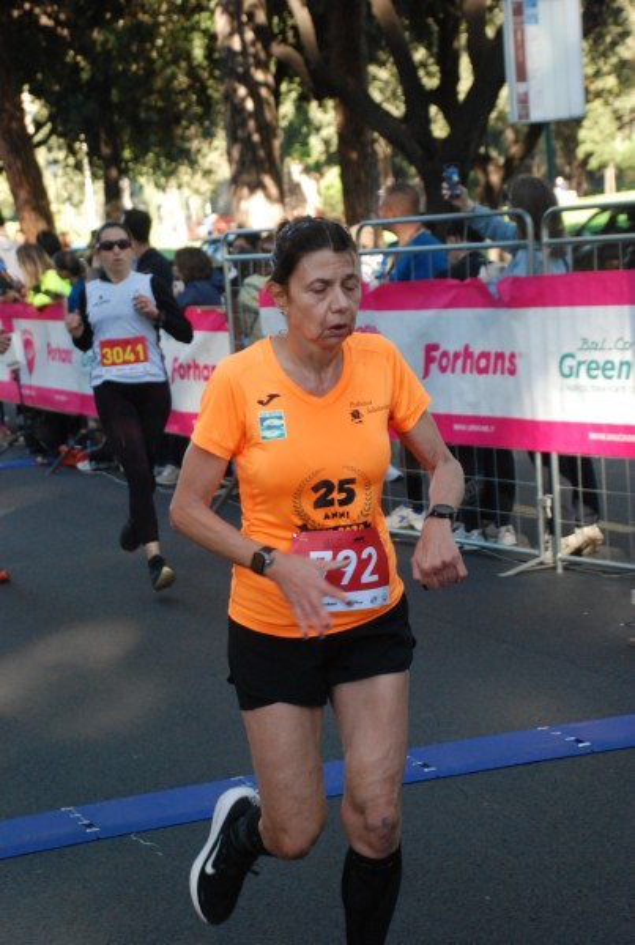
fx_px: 2053
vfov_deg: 25.9
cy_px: 472
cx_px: 318
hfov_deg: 17.6
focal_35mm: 78
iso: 1000
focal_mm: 52
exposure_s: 1/320
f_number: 5
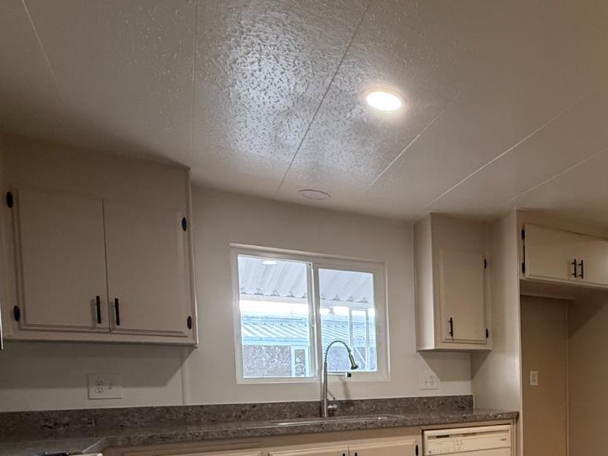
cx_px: 545
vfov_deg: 44.3
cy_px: 404
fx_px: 509
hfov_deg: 54.0
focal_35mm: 29
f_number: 2.2
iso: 400
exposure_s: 1/120
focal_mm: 2.22
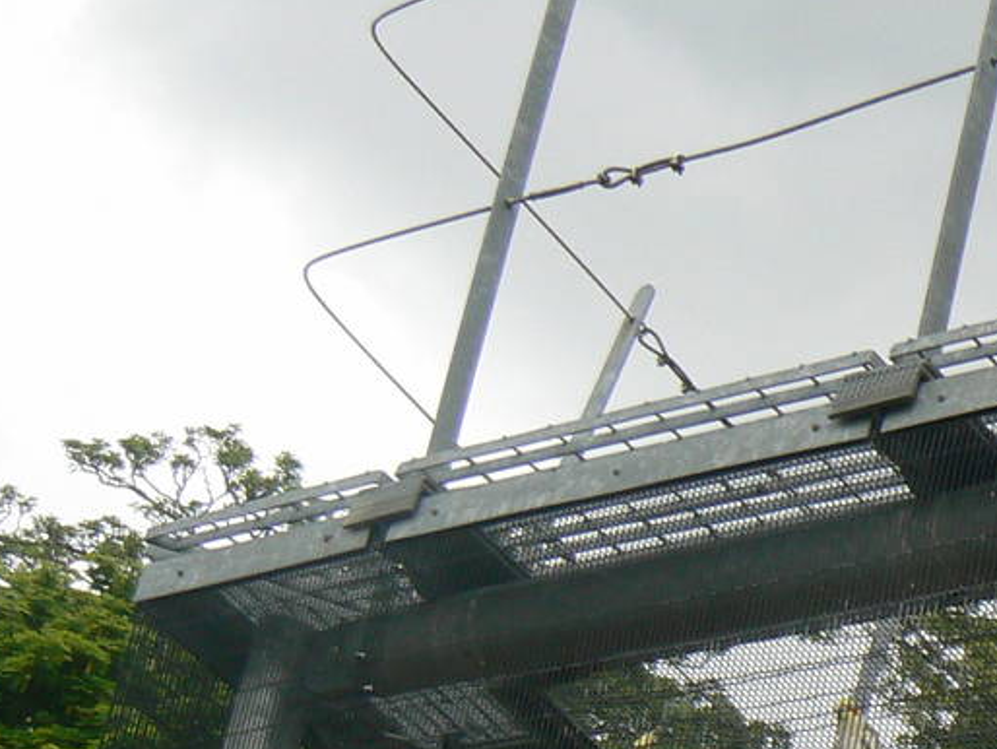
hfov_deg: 16.0
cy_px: 941
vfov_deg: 12.8
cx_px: 1523
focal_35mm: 112
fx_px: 3227
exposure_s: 1/320
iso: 80
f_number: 5.6
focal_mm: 6
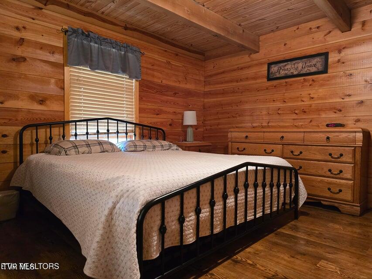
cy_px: 140
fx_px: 247
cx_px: 186
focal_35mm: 23
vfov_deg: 58.9
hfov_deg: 73.9
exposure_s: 1/120
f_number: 1.7
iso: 1000
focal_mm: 6.3
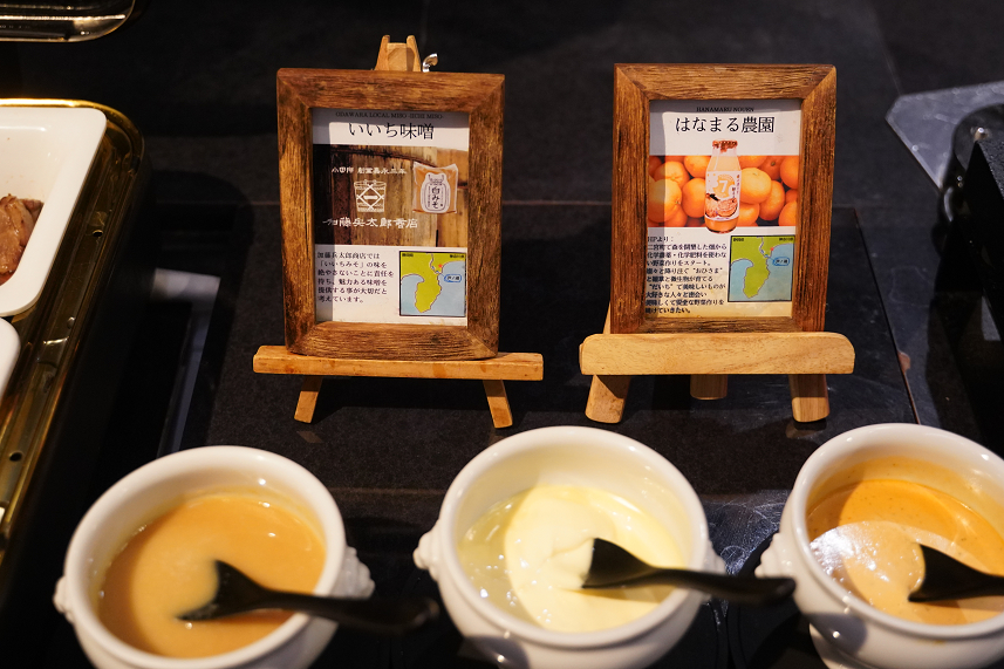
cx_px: 555
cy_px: 255
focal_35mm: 49
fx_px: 1366
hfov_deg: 40.3
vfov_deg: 27.4
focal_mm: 35
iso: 2000
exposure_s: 1/160
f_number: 2.8
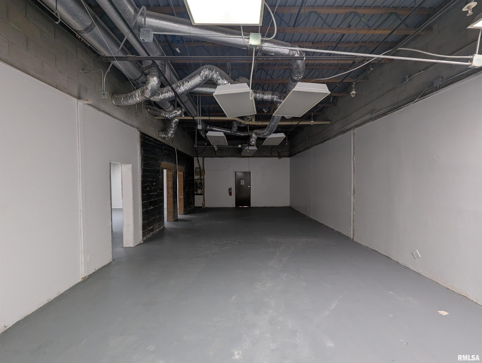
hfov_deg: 106.1
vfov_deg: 90.1
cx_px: 241
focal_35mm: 13
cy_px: 182
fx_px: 181
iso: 69
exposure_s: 1/24
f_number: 2.2
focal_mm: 1.95
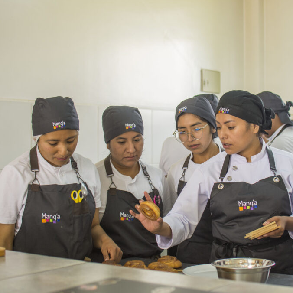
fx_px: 648
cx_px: 187
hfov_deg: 25.4
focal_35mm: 68
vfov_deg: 25.5
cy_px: 147
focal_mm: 35
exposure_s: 1/80
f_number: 2.8
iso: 320
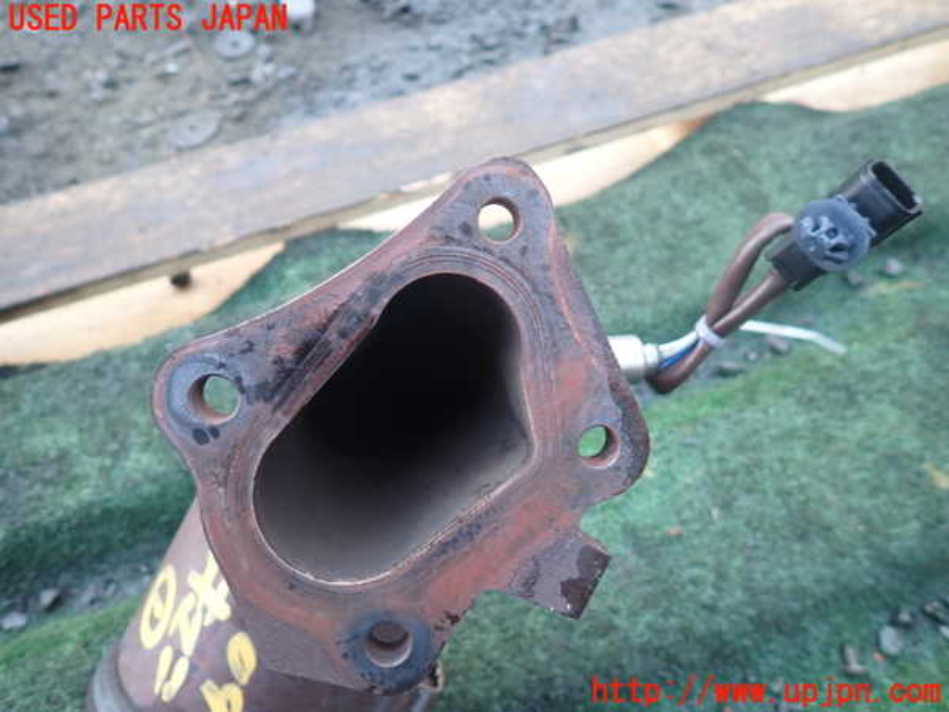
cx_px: 474
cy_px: 356
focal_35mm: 25
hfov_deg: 69.4
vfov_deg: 54.9
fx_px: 685
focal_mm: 4.5
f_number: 2
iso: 200
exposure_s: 1/50
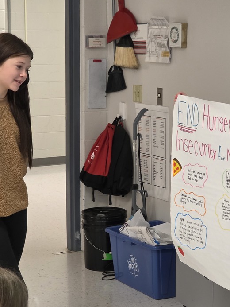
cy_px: 179
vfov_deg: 19.2
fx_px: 903
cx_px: 142
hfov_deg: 14.5
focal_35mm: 102
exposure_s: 1/60
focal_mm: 7.9
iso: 320
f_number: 2.4
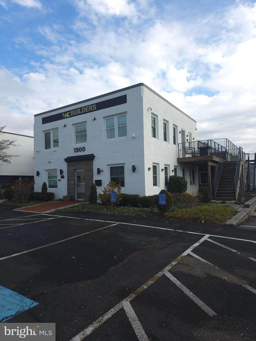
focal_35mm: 23
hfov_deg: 58.9
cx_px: 128
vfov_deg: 73.9
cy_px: 170
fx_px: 227
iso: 12
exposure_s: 1/345
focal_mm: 6.3
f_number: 1.7
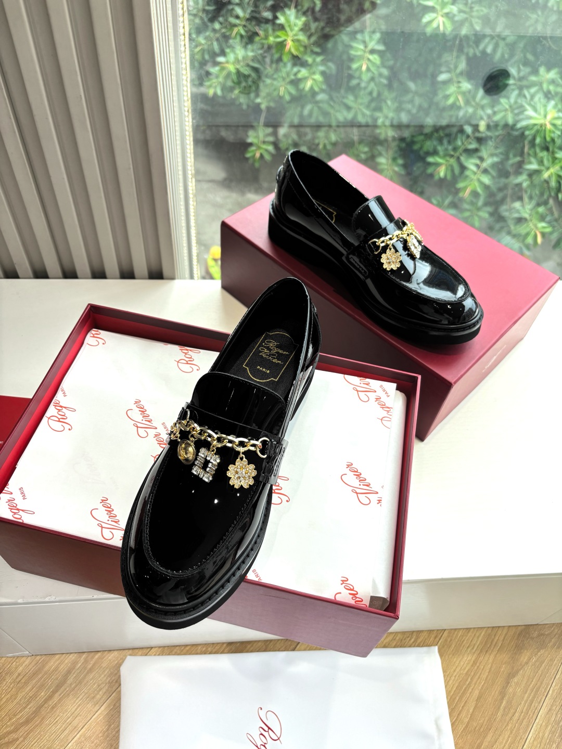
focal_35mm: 26
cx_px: 281
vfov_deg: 67.3
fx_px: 563
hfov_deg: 53.1
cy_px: 374
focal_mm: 5.96
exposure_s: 1/358
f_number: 1.6
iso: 50
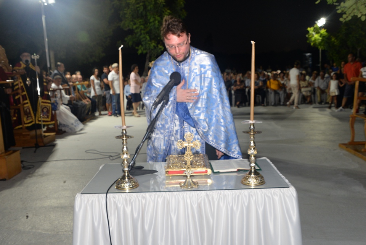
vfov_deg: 37.9
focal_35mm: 35
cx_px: 183
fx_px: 356
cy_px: 122
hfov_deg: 54.4
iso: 1250
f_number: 7.1
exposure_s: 1/50
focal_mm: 35
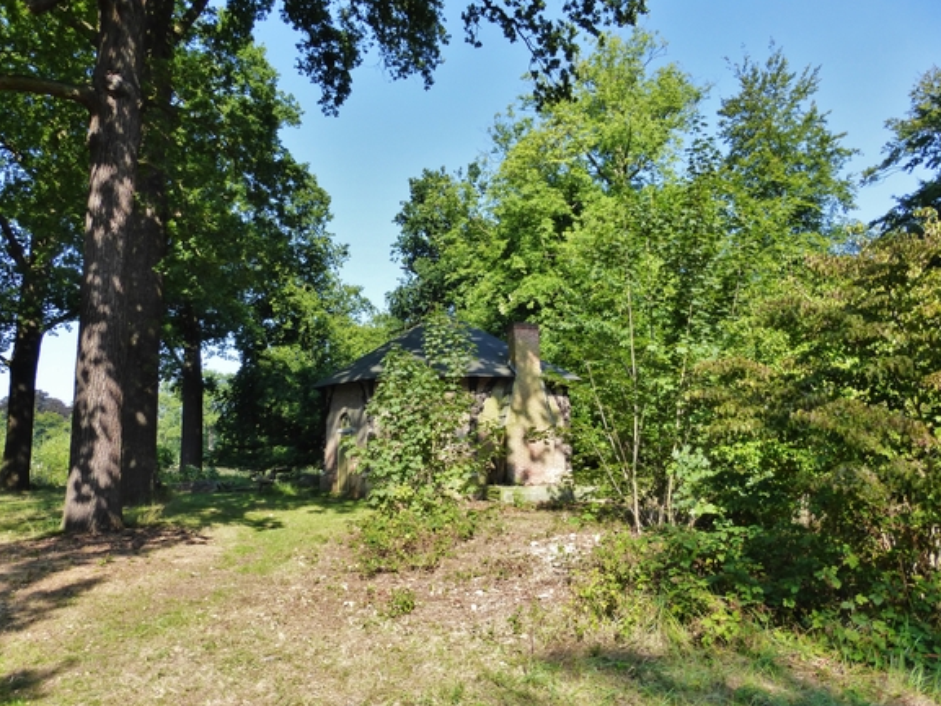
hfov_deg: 67.3
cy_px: 362
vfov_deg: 53.1
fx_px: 707
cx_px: 484
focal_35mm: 26
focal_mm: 4.3
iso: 160
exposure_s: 1/250
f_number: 4
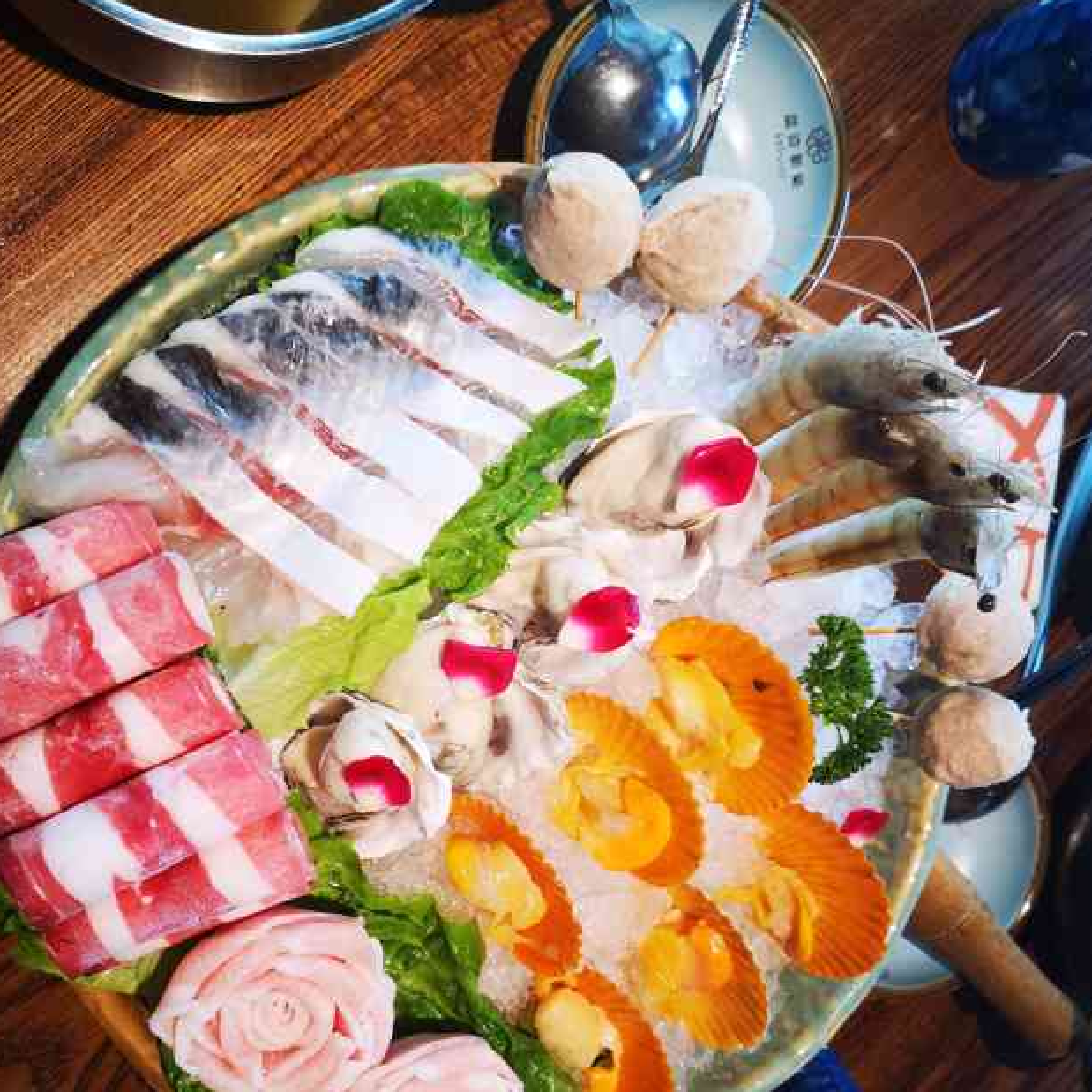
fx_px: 1285
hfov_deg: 46.0
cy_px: 733
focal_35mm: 36
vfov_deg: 45.3
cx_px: 522
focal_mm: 3.95
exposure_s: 1/50
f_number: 1.8
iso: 80
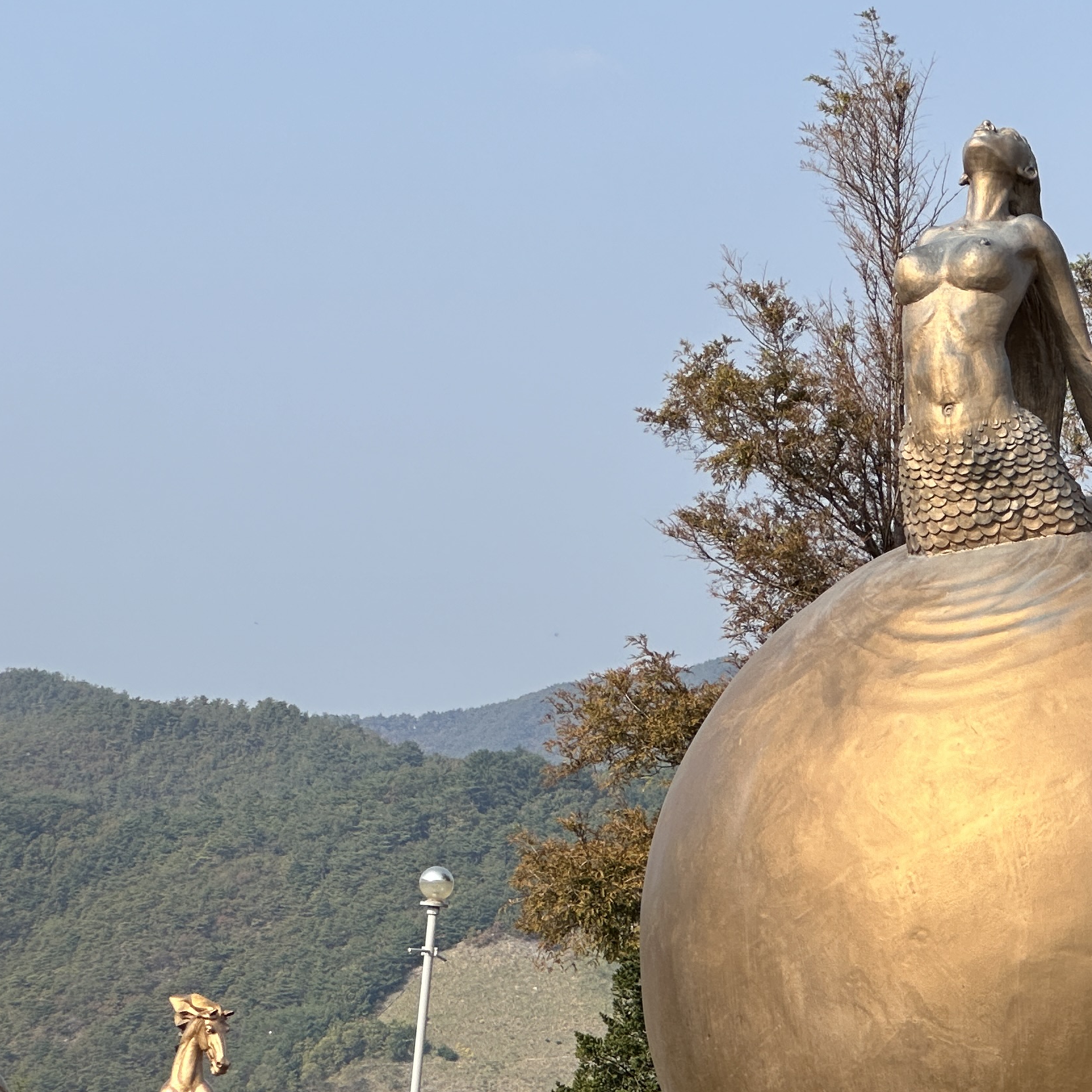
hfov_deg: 10.5
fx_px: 5889
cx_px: 991
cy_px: 515
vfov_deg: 10.6
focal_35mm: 165
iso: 32
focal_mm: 9
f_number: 2.8
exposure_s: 1/612
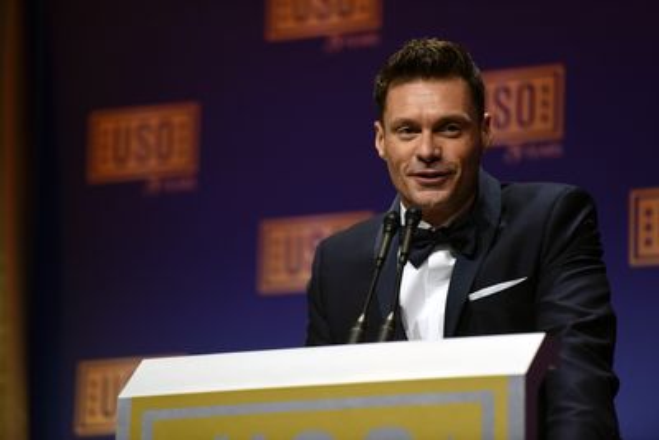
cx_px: 330
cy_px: 220
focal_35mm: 200
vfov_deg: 6.9
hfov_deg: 10.3
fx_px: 3662
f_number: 2.8
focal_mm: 200
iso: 800
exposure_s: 1/200
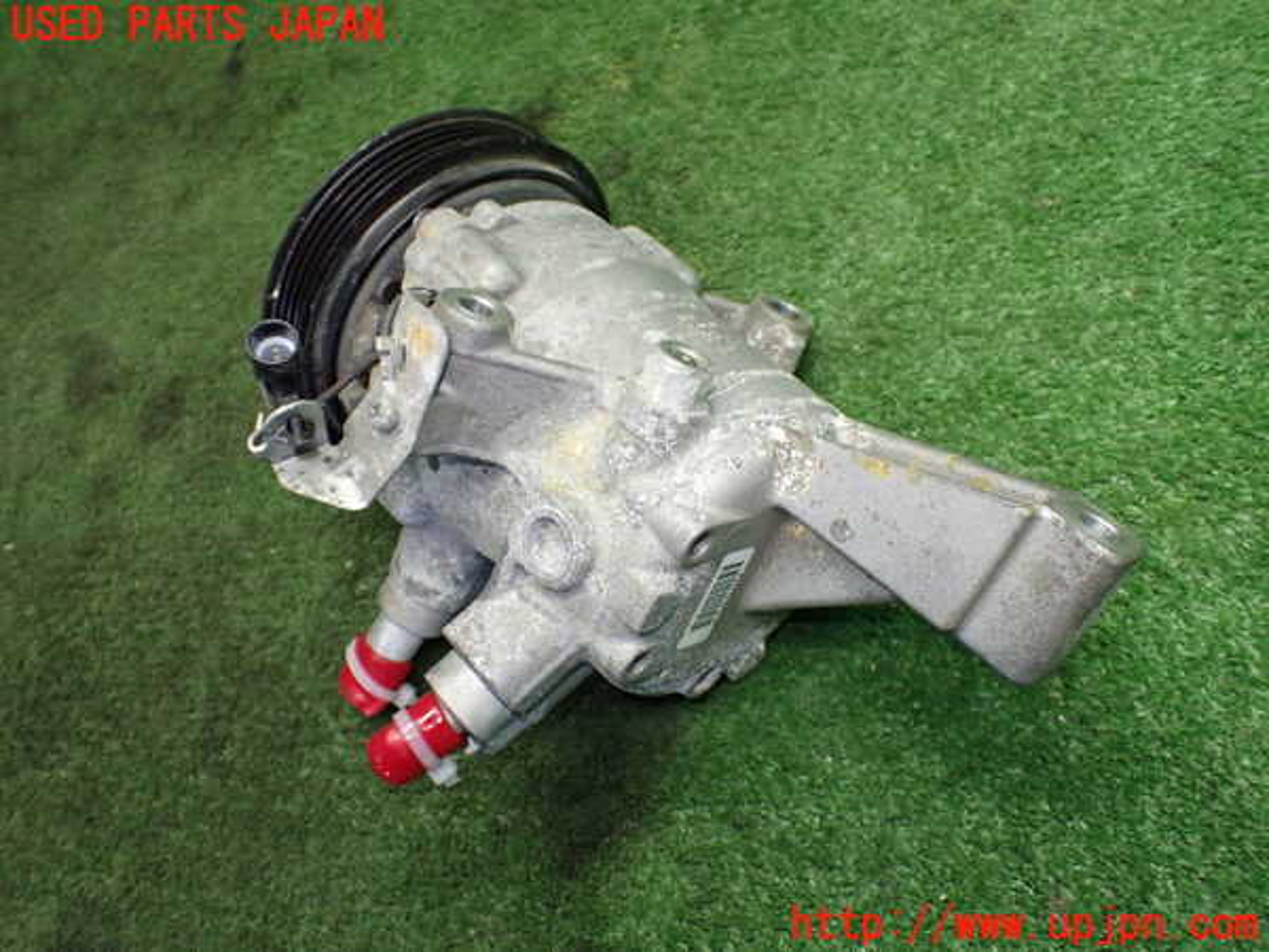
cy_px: 476
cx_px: 634
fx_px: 1100
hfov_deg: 60.0
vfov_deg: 46.8
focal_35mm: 30
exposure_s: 1/125
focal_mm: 5.4
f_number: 2.3
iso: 640
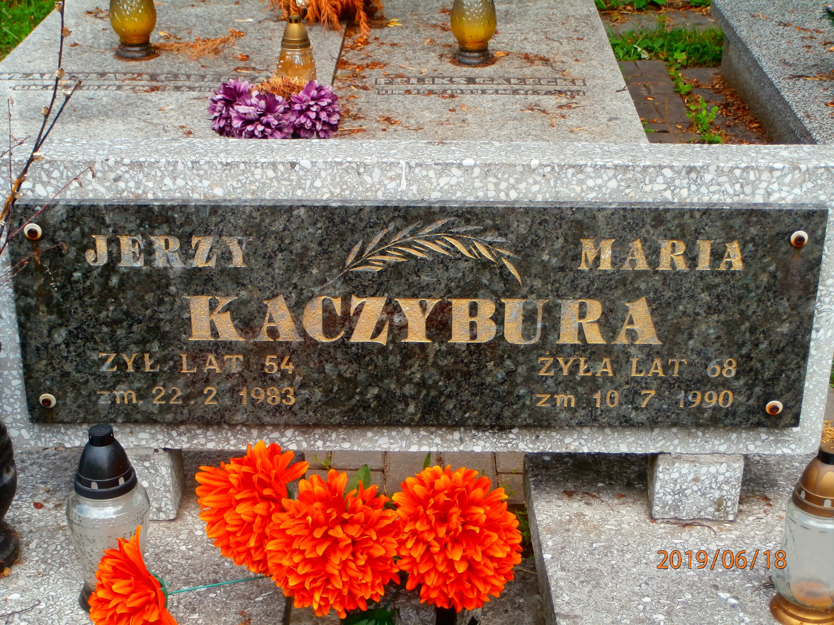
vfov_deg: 25.7
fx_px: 1373
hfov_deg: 33.8
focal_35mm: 57
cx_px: 417
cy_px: 312
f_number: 4.5
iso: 100
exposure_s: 1/160
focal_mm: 10.11
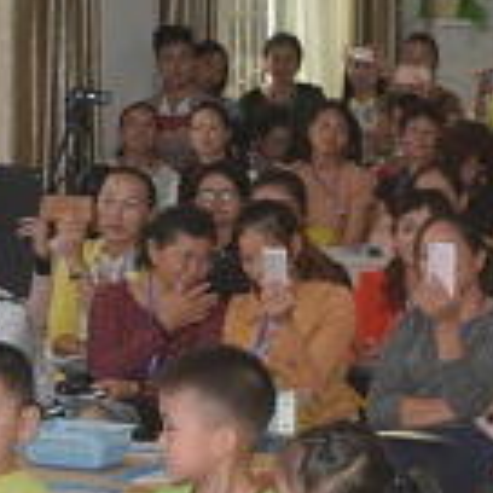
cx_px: 515
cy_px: 272
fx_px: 2546
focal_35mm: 158
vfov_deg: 11.1
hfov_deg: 10.9
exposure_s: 1/60
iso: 450
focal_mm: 28
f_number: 4
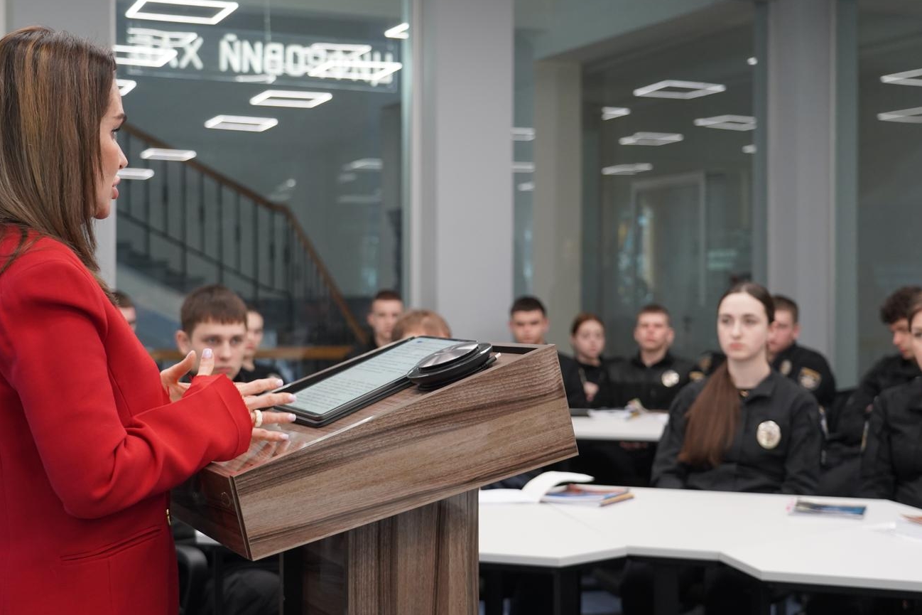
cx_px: 429
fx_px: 1332
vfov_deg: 26.0
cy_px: 301
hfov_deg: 38.2
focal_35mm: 52
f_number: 4
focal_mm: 45
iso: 2000
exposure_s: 1/160
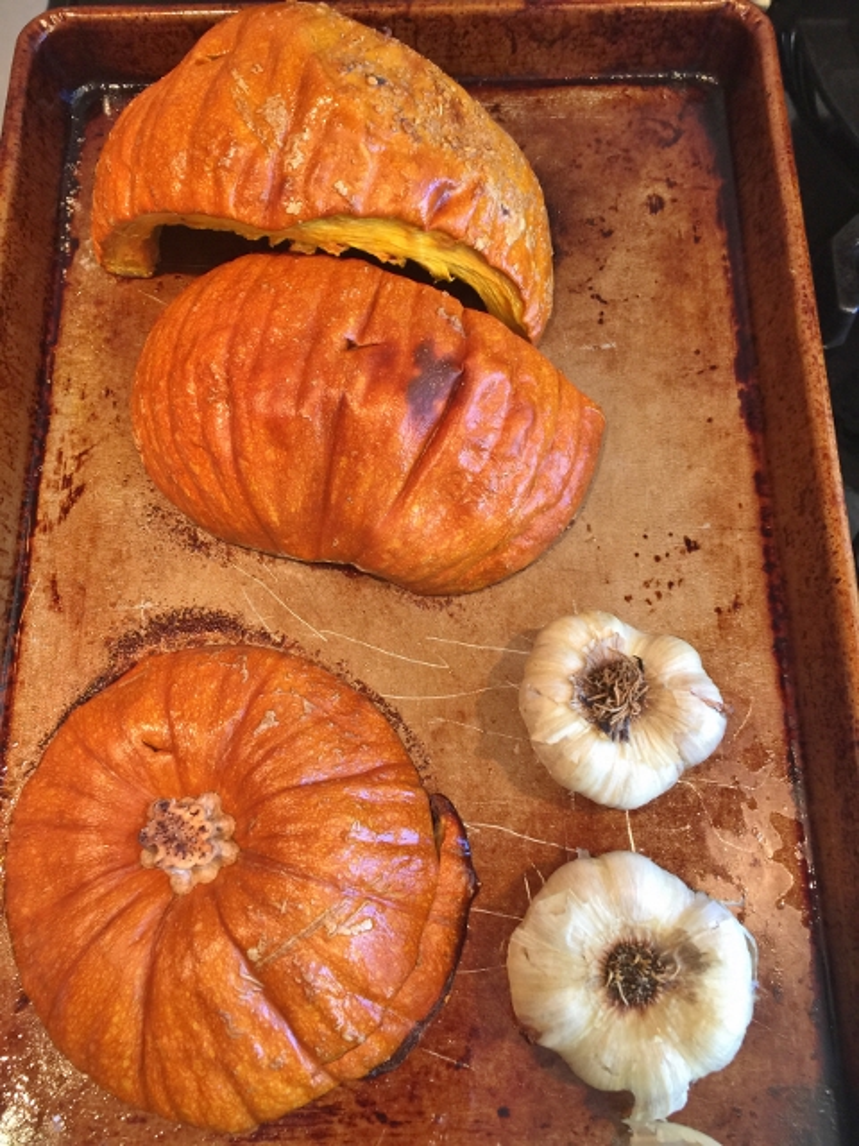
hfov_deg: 48.2
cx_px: 430
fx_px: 960
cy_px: 573
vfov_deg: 61.7
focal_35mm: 29
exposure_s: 1/15
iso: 32
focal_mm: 4.15
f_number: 2.2
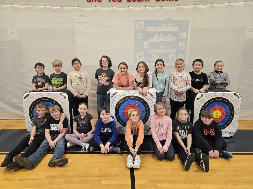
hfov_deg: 73.9
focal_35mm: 23
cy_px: 94
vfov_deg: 58.9
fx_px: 168
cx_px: 126
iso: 250
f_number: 1.8
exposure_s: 1/120
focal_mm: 5.4
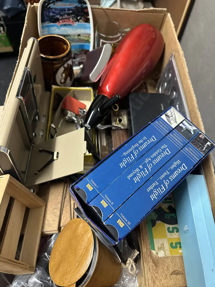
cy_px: 144
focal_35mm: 24
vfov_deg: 71.6
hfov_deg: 56.8
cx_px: 108
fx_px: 199
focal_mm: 6.86
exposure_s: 1/50
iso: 500
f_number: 1.78
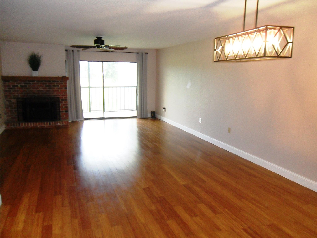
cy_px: 119
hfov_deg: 63.4
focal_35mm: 28
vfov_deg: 49.7
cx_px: 158
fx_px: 256
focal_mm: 5
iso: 320
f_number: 3.4
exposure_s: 1/45
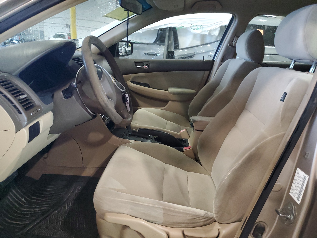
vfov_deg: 53.1
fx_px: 238
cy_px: 119
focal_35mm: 26
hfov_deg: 67.3
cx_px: 158
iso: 314
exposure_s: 1/17
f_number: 1.5
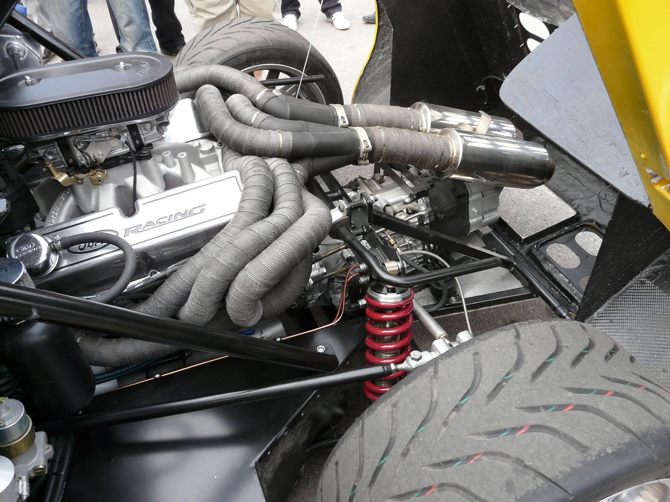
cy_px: 251
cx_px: 335
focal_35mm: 28
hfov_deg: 63.4
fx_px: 542
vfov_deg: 49.7
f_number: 2.8
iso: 100
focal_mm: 4.6
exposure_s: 1/125
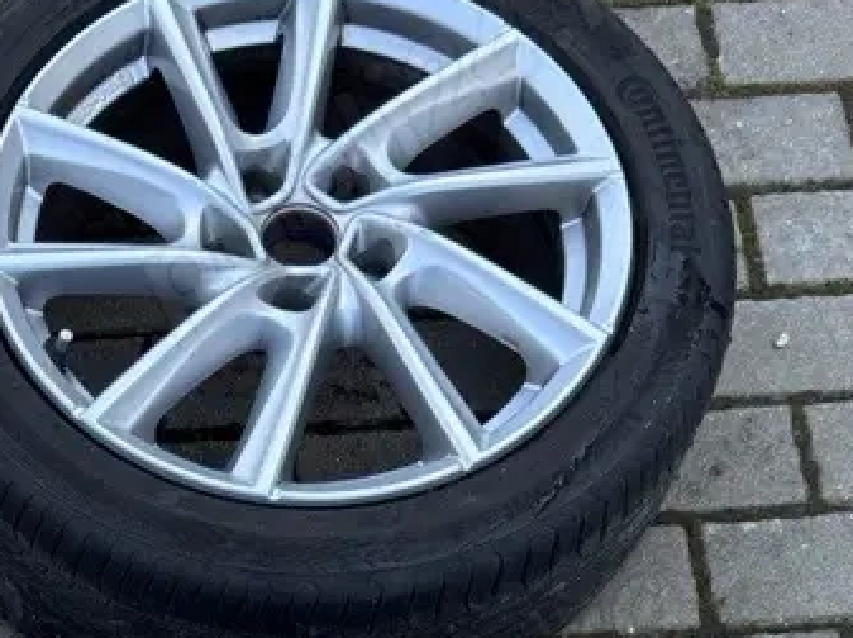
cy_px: 792
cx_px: -78
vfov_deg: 13.7
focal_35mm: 104
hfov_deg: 18.2
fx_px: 2560
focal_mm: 6.76
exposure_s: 1/476
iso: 100
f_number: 1.78
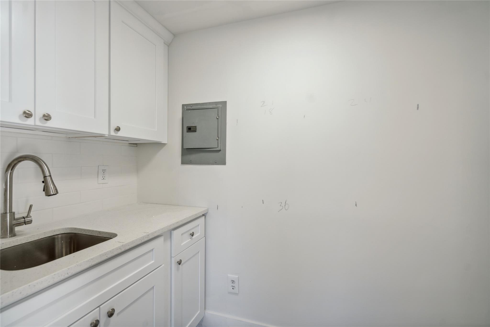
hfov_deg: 96.7
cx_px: 245
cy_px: 164
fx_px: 218
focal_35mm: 16
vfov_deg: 73.7
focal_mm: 16
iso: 125
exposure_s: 1/80
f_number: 5
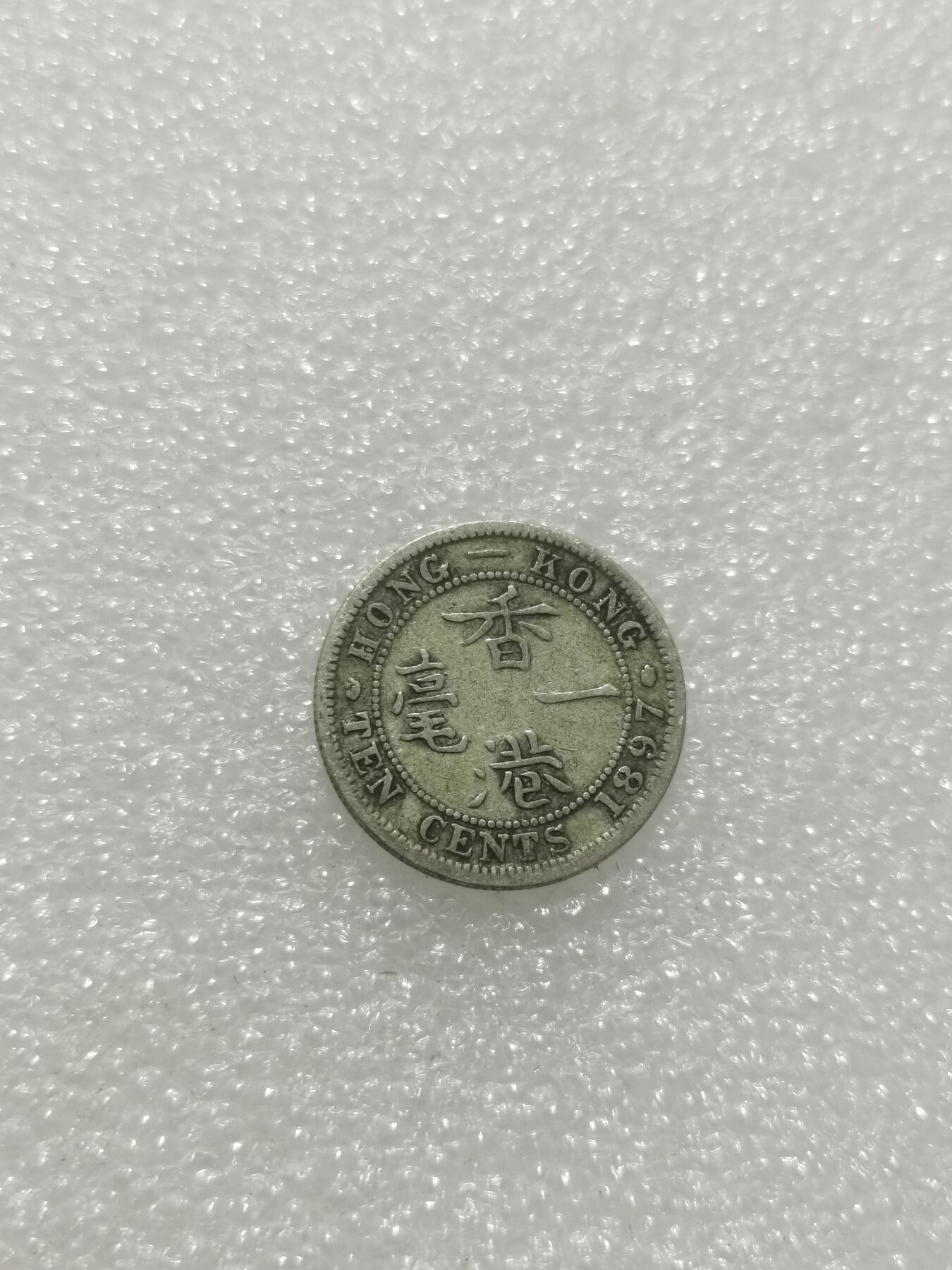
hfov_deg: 27.5
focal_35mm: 53
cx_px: 476
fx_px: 1943
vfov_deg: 36.2
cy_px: 635
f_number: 1.8
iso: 100
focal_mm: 5.58
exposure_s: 1/100
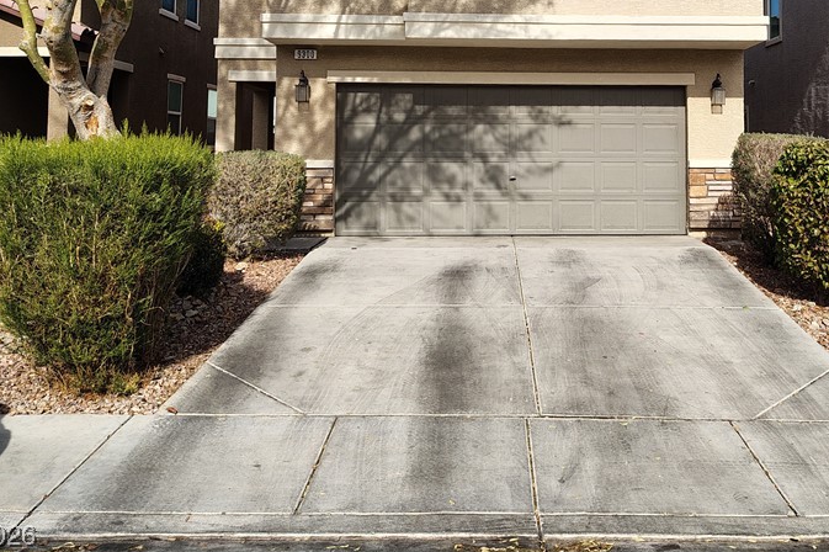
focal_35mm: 38
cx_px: 542
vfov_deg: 33.7
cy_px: 90
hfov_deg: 50.0
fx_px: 875
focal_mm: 5.56
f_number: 1.8
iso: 100
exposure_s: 1/1530
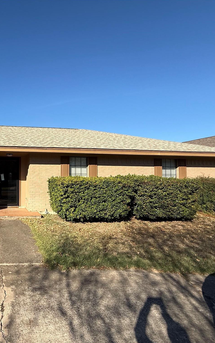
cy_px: 172
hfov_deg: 52.9
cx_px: 24
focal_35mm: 20
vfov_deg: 85.1
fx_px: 188
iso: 50
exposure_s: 1/2092
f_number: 2.2
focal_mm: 2.22
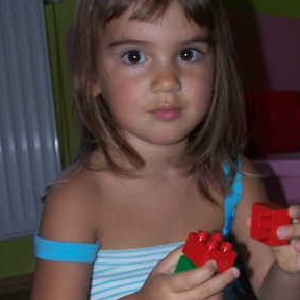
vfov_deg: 19.2
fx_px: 882
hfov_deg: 19.2
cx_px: 211
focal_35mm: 90
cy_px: 221
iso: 80
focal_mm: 8.5
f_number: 3
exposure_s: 1/60
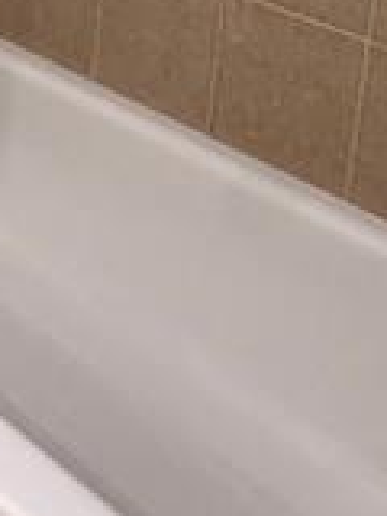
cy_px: -281
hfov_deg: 19.0
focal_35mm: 67
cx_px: -206
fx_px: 999
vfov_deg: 22.9
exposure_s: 1/60
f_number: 2.2
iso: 200
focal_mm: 2.22
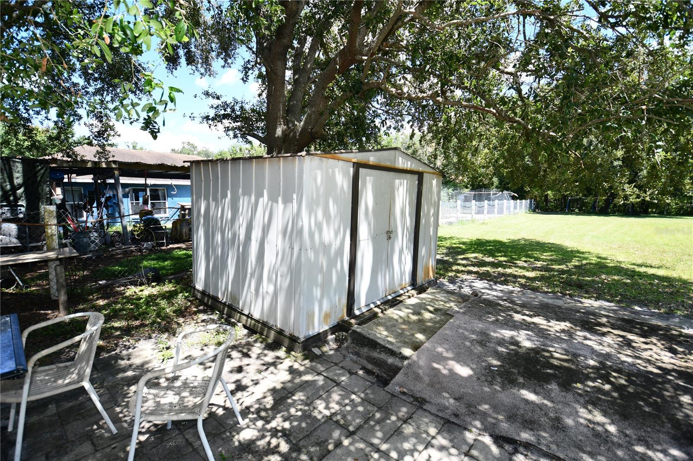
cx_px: 346
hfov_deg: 100.4
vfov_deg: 77.2
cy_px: 230
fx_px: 289
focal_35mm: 15
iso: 110
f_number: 4
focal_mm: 10
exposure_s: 1/250
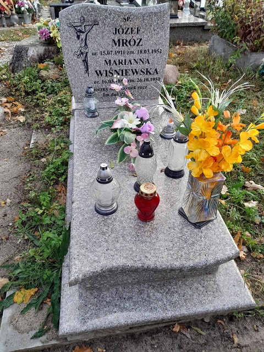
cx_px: 132
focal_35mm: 27
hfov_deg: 51.4
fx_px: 275
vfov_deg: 65.3
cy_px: 176
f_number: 1.8
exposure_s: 1/100
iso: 40
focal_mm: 4
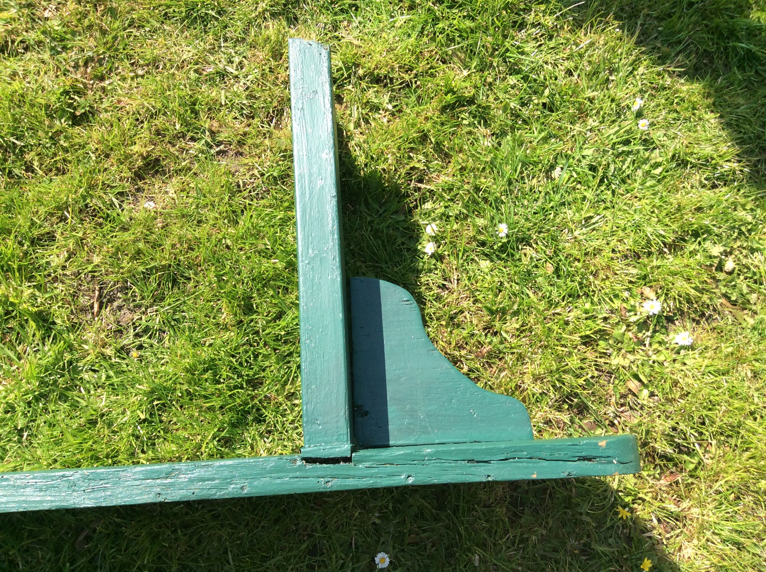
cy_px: 286
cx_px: 383
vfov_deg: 44.1
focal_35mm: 32
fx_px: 707
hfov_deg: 56.9
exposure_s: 1/608
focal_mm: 3.3
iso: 32
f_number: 2.4
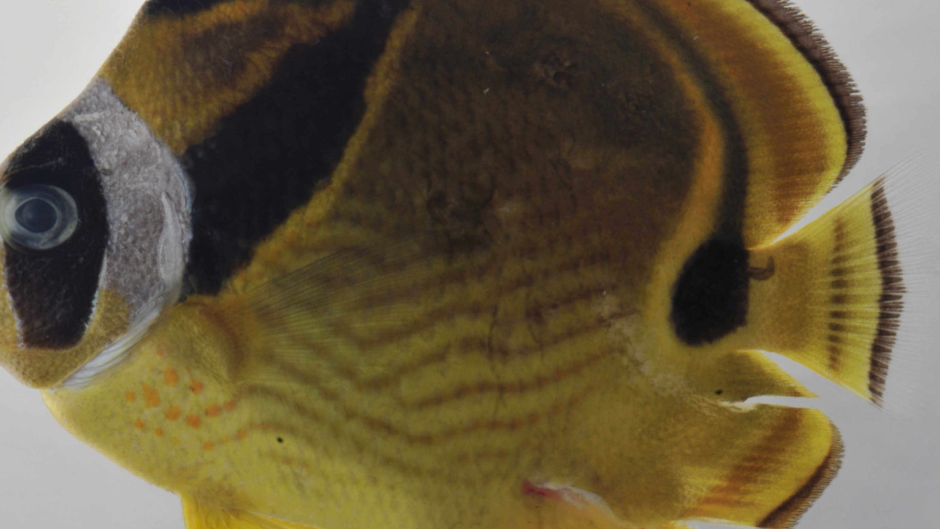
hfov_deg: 8.5
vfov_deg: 4.8
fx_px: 6351
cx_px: 437
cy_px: 290
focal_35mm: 255
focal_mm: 105
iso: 200
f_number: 36
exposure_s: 1/60
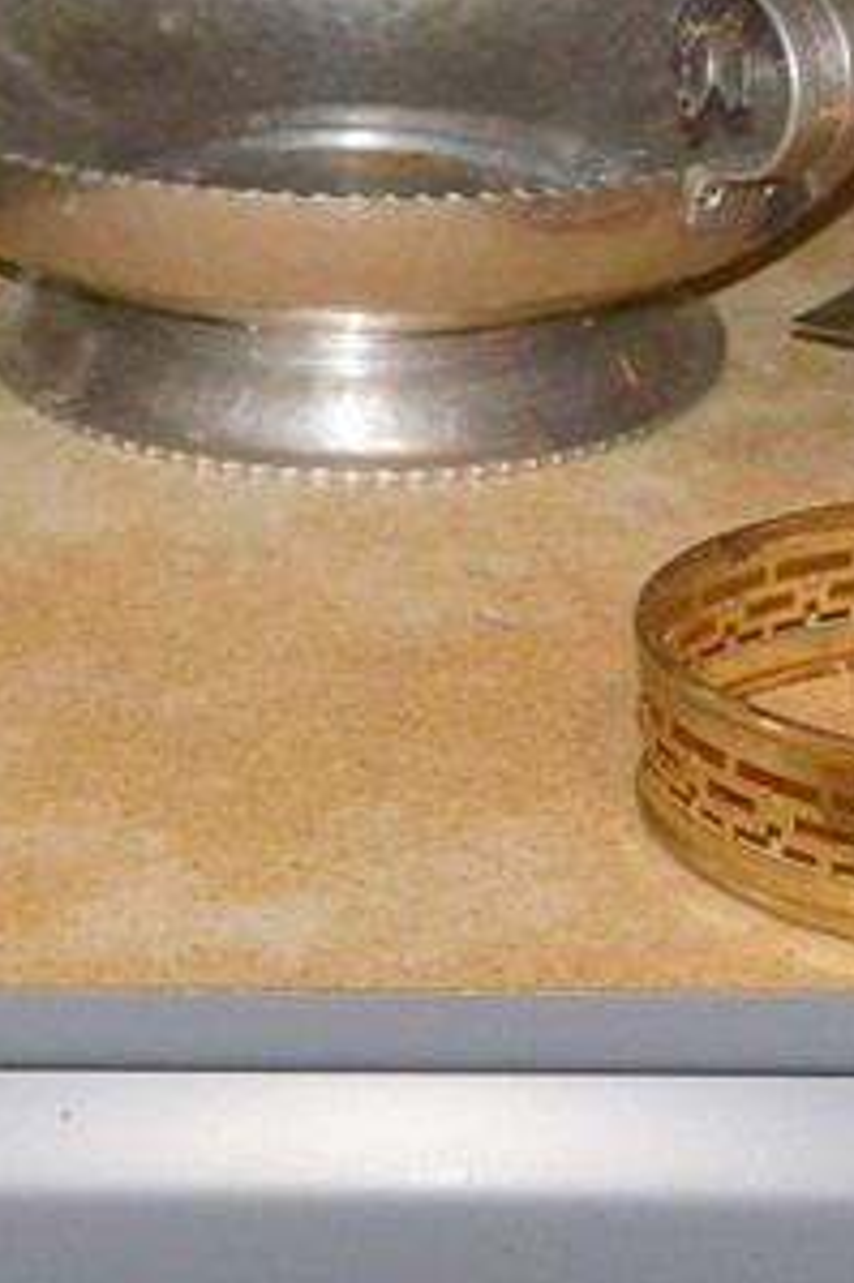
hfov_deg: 12.8
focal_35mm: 107
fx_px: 3812
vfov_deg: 18.8
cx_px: 279
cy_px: 178
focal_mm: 12.2
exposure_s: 1/60
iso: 900
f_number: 3.8
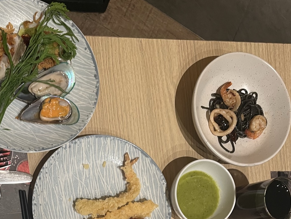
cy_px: 262
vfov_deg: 25.3
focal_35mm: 52
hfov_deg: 36.8
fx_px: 437
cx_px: 131
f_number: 1.6
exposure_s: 1/50
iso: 125
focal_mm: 5.1
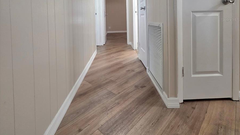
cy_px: 20
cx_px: 120
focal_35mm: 19
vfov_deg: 52.8
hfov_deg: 89.6
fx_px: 121
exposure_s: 1/120
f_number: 1.9
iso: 200
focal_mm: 2.2
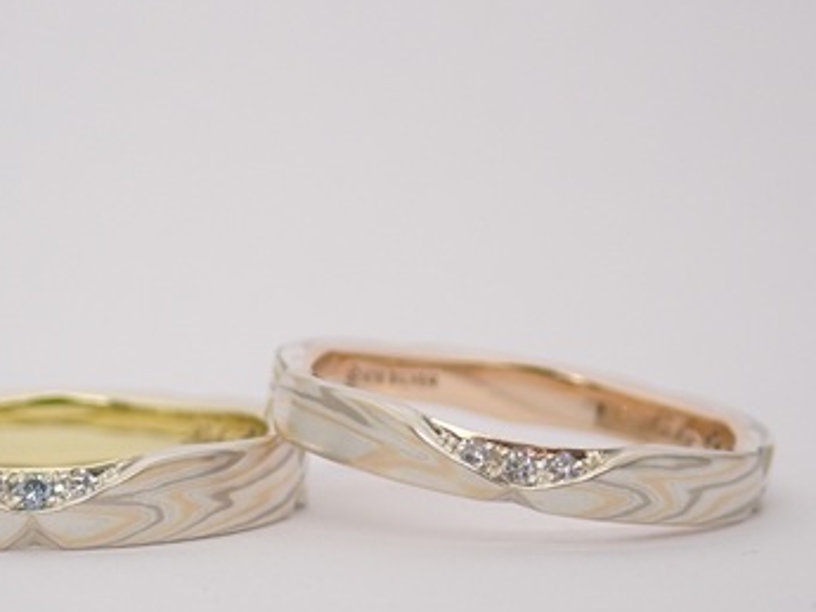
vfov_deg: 11.1
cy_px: 447
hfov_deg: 14.7
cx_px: 277
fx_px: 3160
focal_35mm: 134
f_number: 4.1
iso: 200
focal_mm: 13.65
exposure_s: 1/160
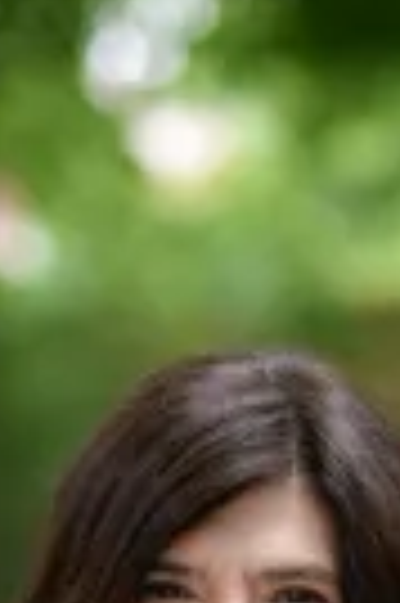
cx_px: 261
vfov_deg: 7.6
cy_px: 729
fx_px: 4495
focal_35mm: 269
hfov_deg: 5.1
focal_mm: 50
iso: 100
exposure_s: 1/320
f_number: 1.4
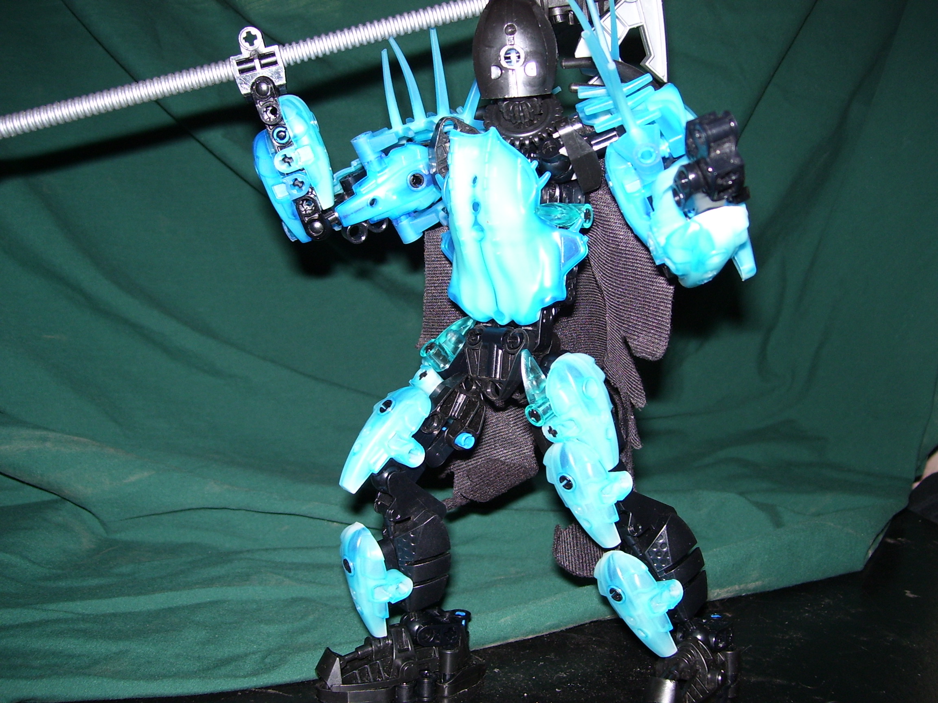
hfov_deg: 51.4
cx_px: 469
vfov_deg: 39.7
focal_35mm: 36
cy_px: 352
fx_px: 976
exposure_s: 1/60
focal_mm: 6
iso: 80
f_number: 2.7
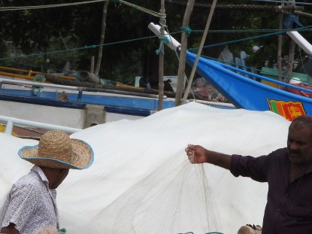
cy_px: 174
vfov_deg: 4.3
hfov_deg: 5.7
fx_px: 3127
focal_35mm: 347
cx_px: 157
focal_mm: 32.2
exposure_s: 1/640
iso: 100
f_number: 5.3
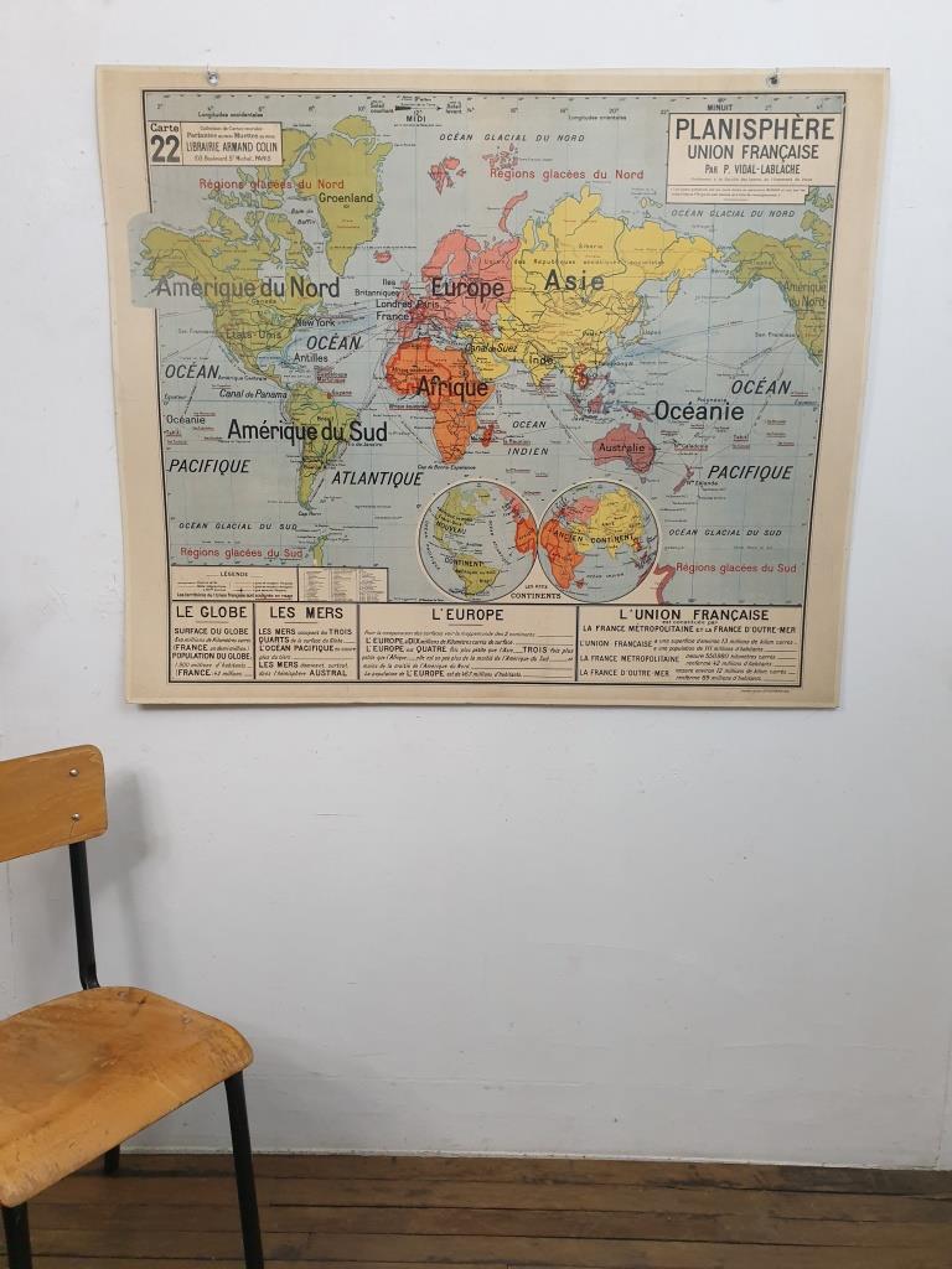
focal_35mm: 26
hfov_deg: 53.1
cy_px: 634
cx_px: 476
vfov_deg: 67.3
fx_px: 953
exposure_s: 1/33
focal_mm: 4.3
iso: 320
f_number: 2.4
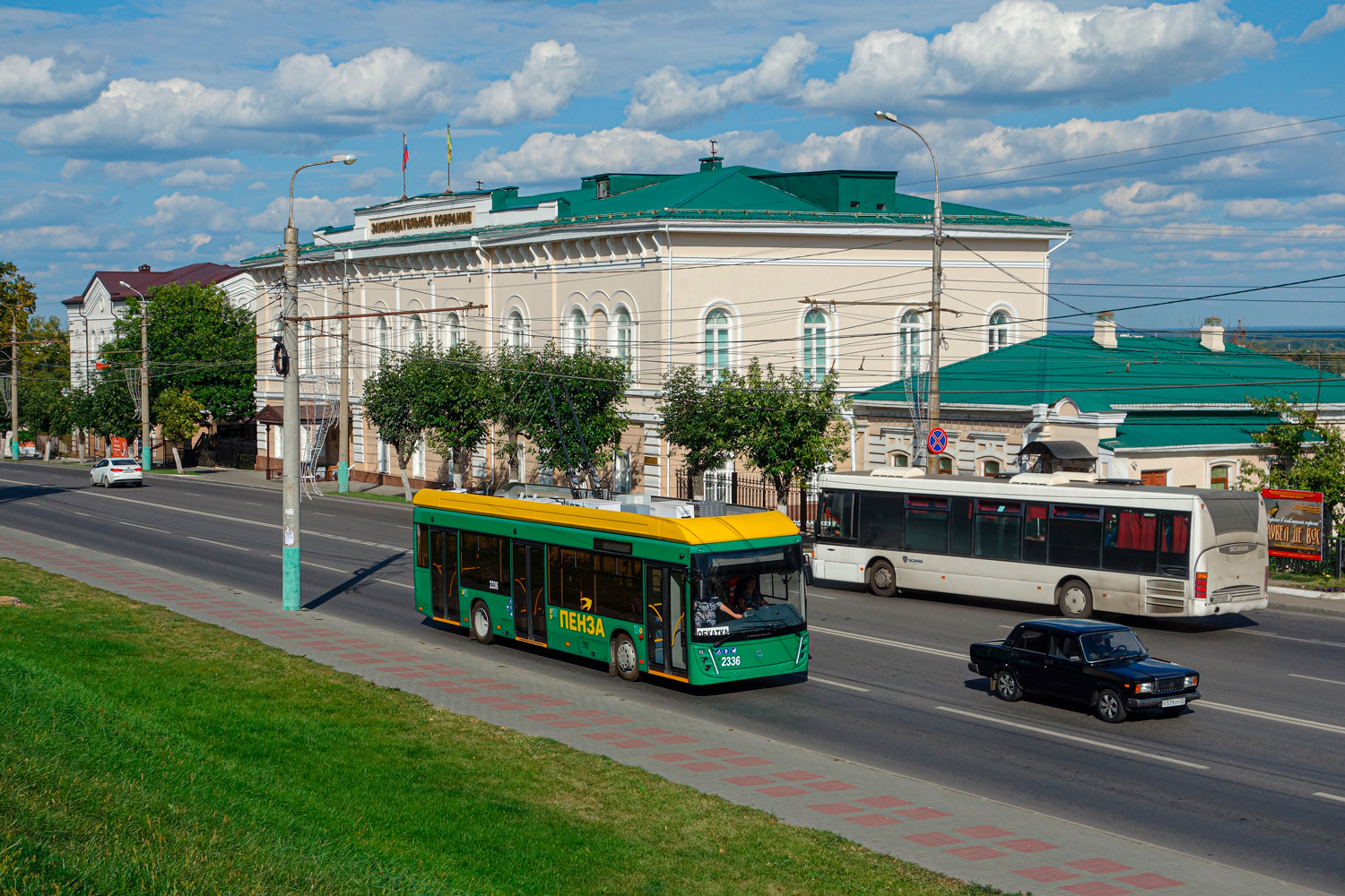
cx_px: 672
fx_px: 1831
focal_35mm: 49
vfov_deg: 27.5
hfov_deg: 40.3
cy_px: 448
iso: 80
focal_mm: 18.02
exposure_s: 1/800
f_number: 5.6
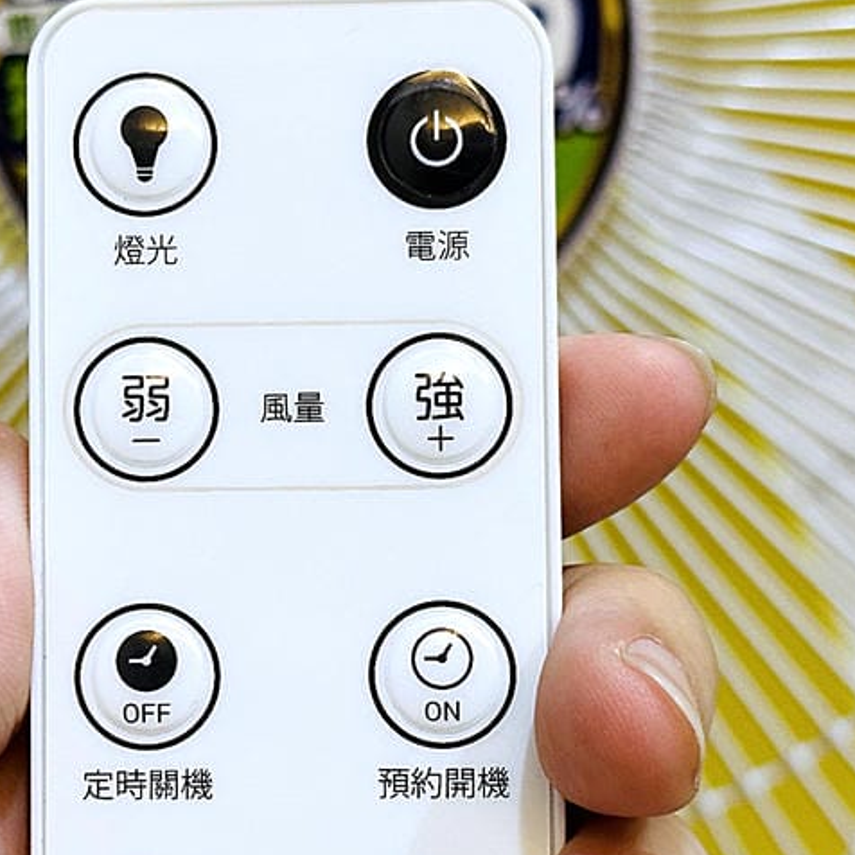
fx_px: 2990
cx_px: 287
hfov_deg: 16.2
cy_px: 478
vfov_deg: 16.3
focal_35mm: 107
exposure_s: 1/60
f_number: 1.78
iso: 125
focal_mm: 6.86
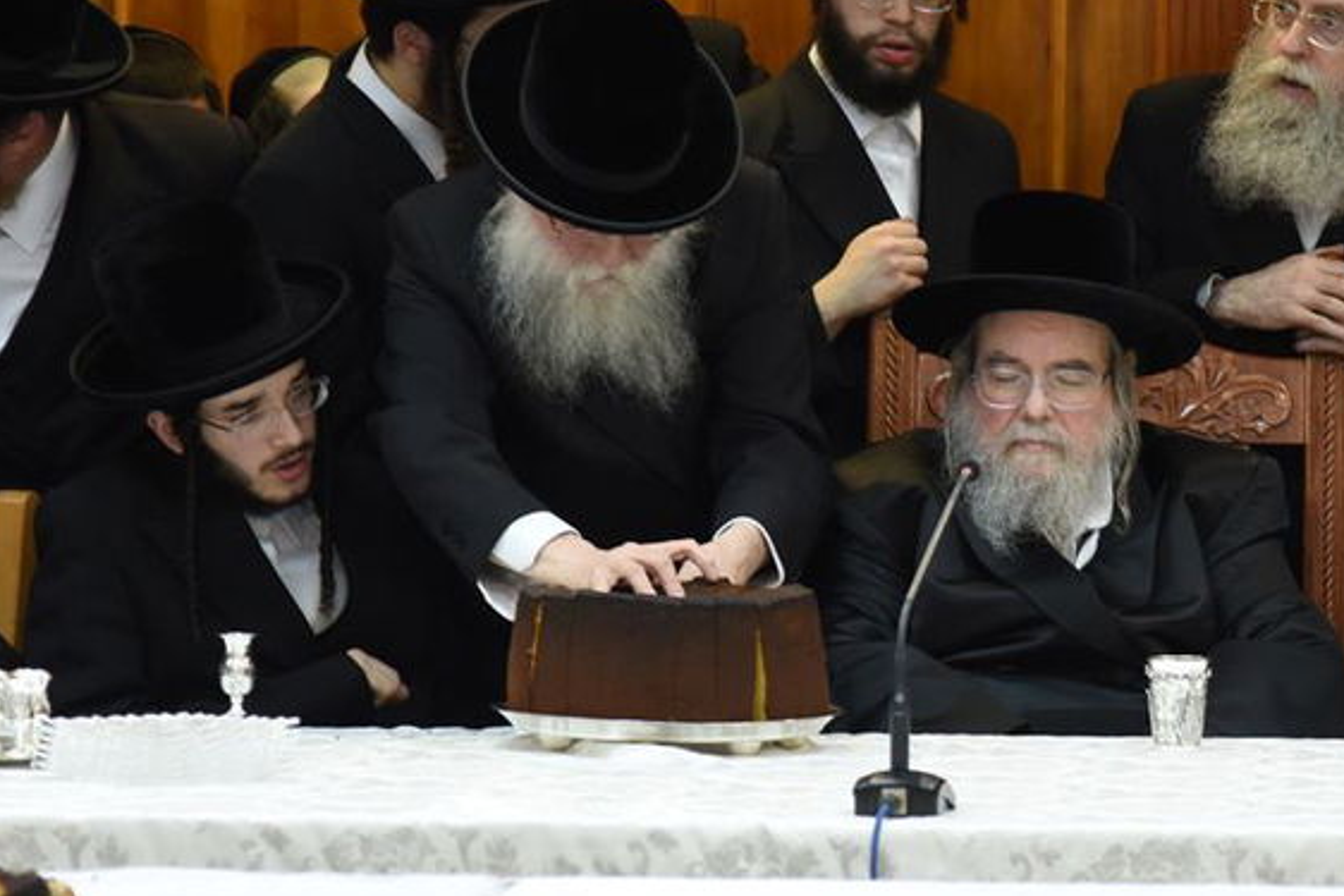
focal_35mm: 274
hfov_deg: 7.5
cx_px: 1057
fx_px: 10231
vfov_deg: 5.0
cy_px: 459
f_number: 4
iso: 1250
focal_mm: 110
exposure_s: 1/100
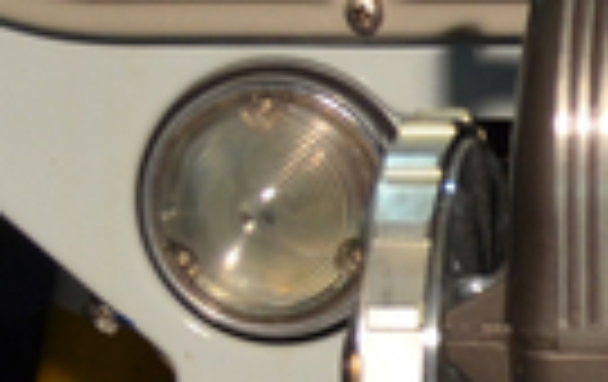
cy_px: 178
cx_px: 1239
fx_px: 5247
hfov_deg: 6.4
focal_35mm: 316
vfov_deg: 4.2
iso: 400
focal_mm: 28
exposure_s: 1/125
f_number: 5.6
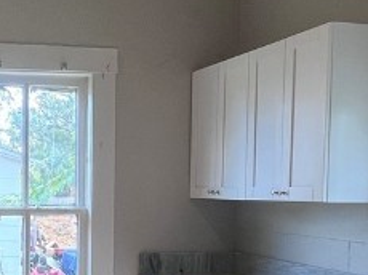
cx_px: 37
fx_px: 616
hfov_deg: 31.7
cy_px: 233
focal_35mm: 58
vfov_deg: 24.6
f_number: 1.8
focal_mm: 1.57
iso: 80
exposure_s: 1/120
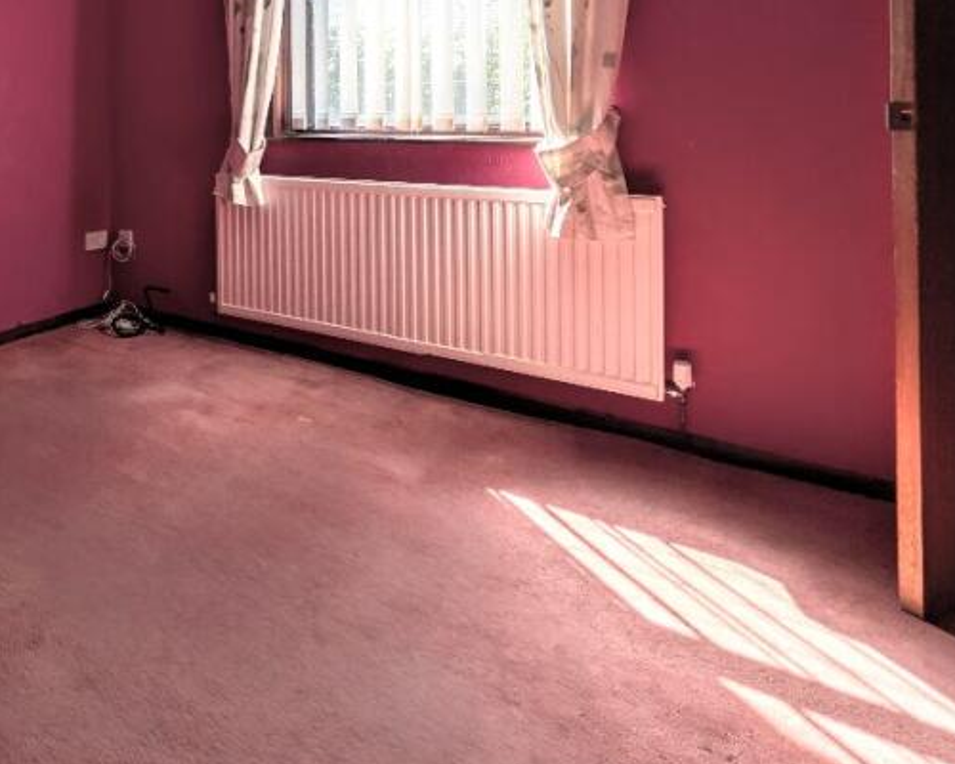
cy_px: 110
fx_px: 678
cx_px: 147
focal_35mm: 24
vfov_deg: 53.2
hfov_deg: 62.2
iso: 46
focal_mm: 2.02
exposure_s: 1/232
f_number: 1.7
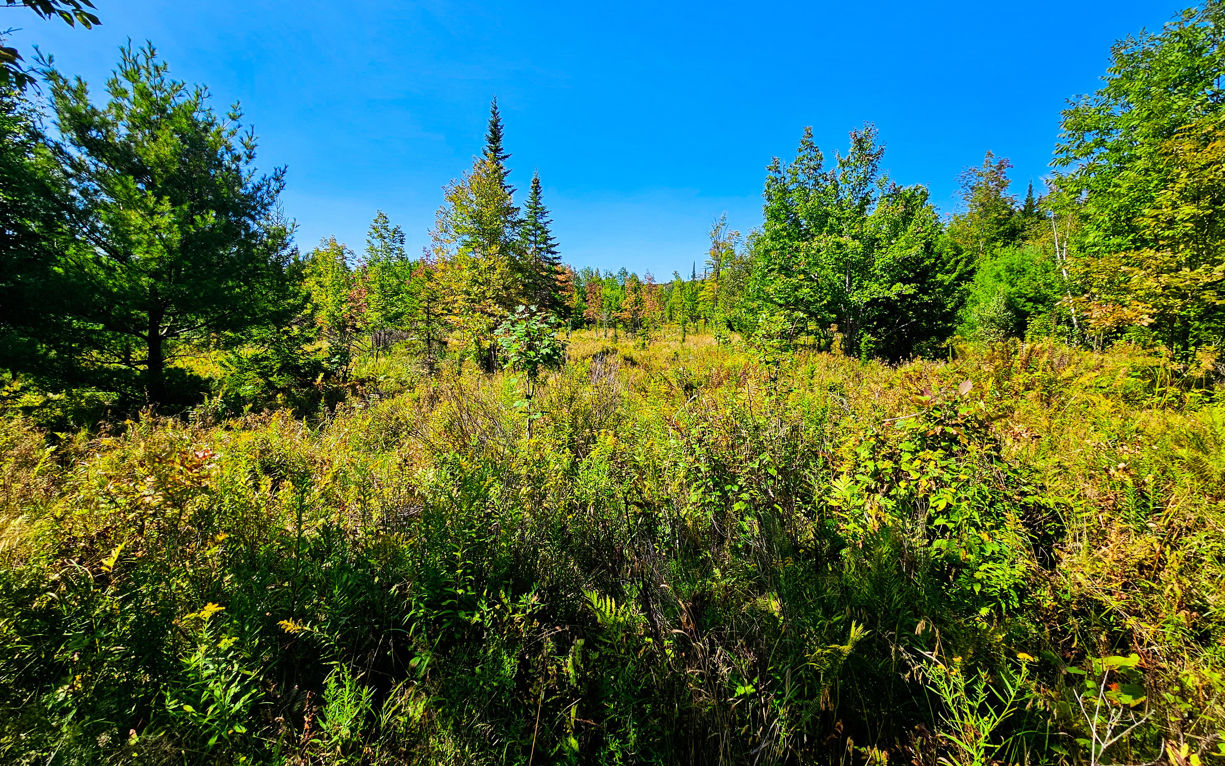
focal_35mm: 14
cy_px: 358
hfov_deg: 105.3
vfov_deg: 78.5
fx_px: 467
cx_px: 620
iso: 50
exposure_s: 1/1400
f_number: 2.2
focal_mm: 2.2
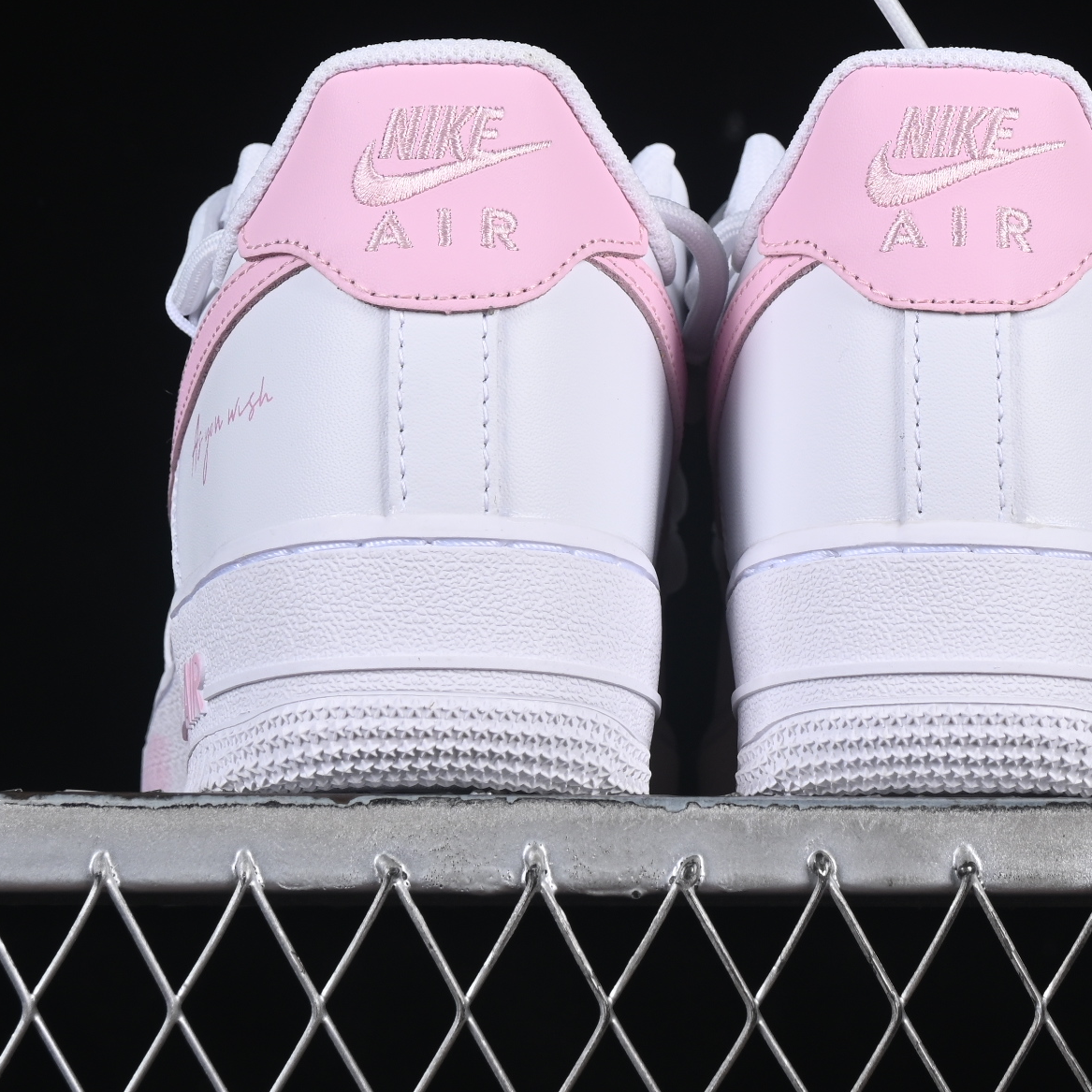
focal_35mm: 152
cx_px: 701
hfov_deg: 11.5
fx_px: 5425
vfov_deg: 11.5
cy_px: 252
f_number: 8
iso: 160
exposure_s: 1/80
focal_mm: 50
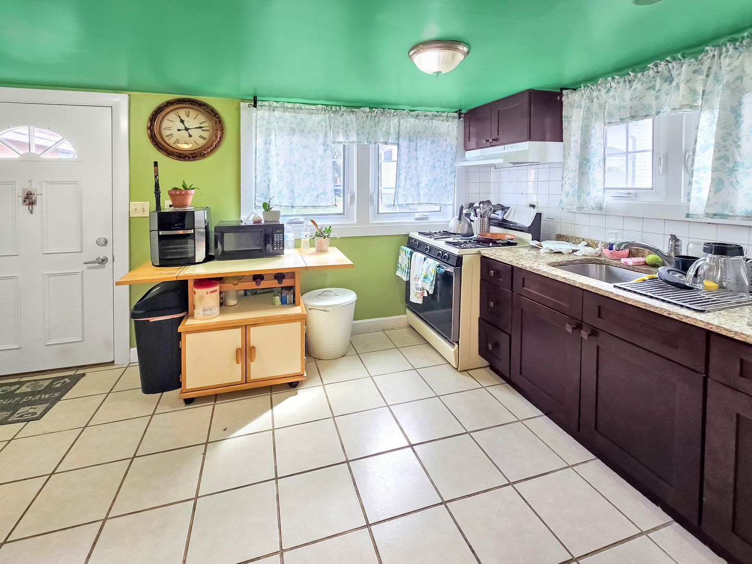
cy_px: 282
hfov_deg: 106.2
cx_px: 376
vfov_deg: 89.9
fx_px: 282
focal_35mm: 13
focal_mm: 2.2
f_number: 2.2
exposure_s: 1/60
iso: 80
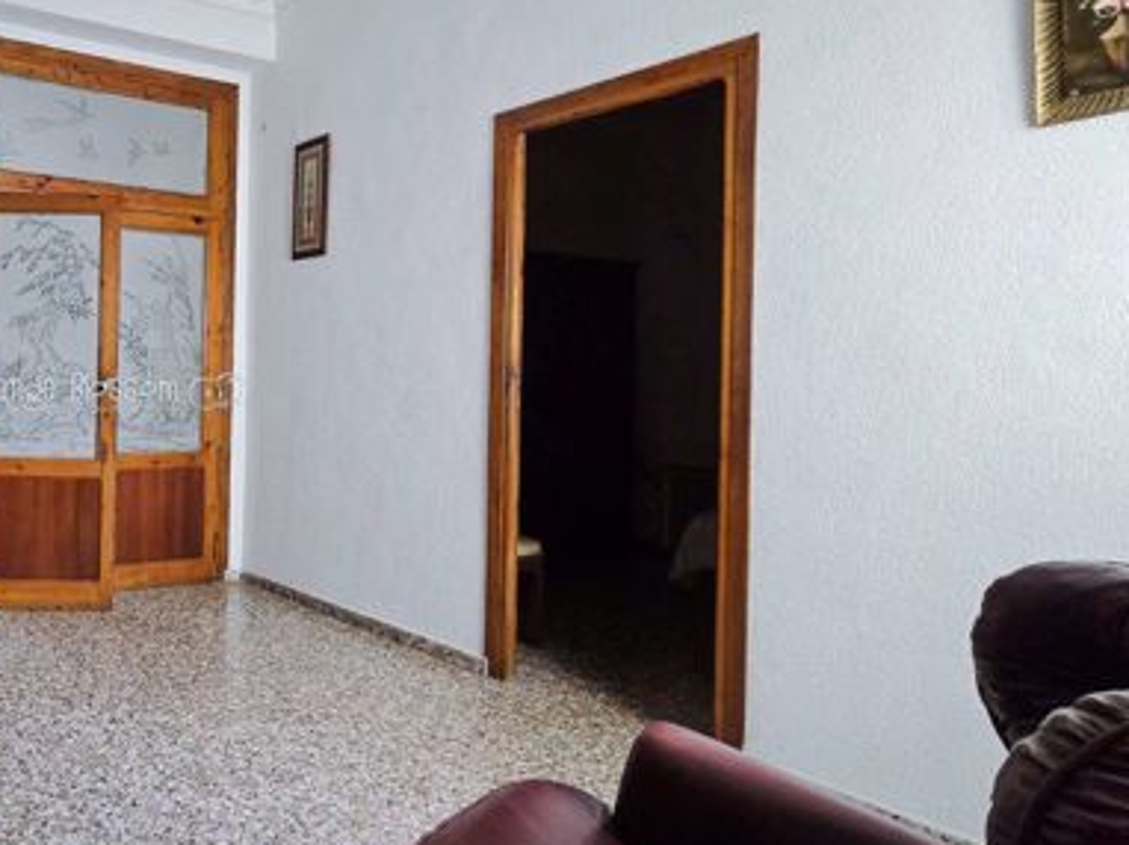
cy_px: 390
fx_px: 782
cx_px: 102
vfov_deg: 56.7
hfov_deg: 60.1
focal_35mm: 24
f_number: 2.2
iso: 250
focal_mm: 2.2
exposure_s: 1/50
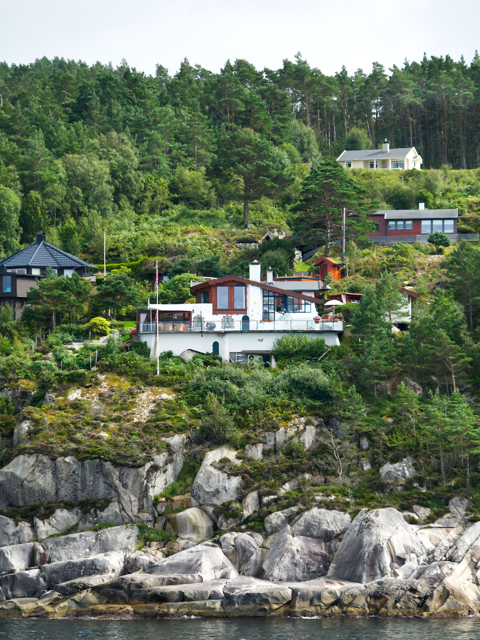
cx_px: 238
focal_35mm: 173
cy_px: 388
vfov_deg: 11.4
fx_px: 3199
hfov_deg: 8.6
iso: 400
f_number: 6.3
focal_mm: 145
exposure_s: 1/1000
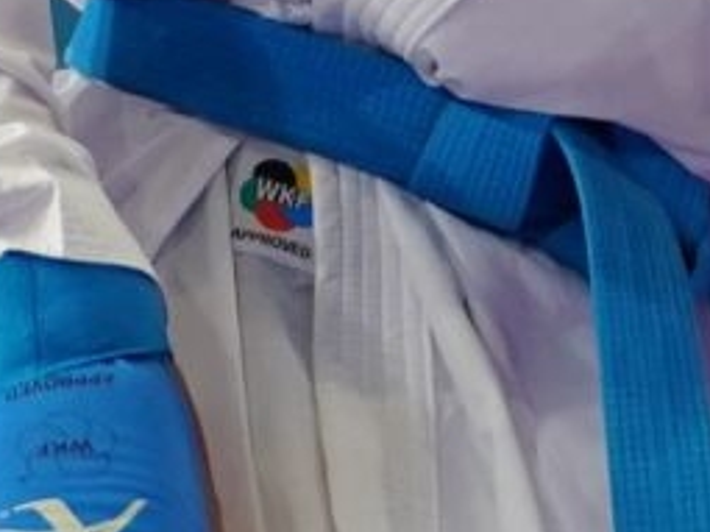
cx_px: -565
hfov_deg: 1.2
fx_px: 35118
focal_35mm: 1713
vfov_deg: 0.9
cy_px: -822
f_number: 2.8
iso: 1250
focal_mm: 168
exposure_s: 1/1000
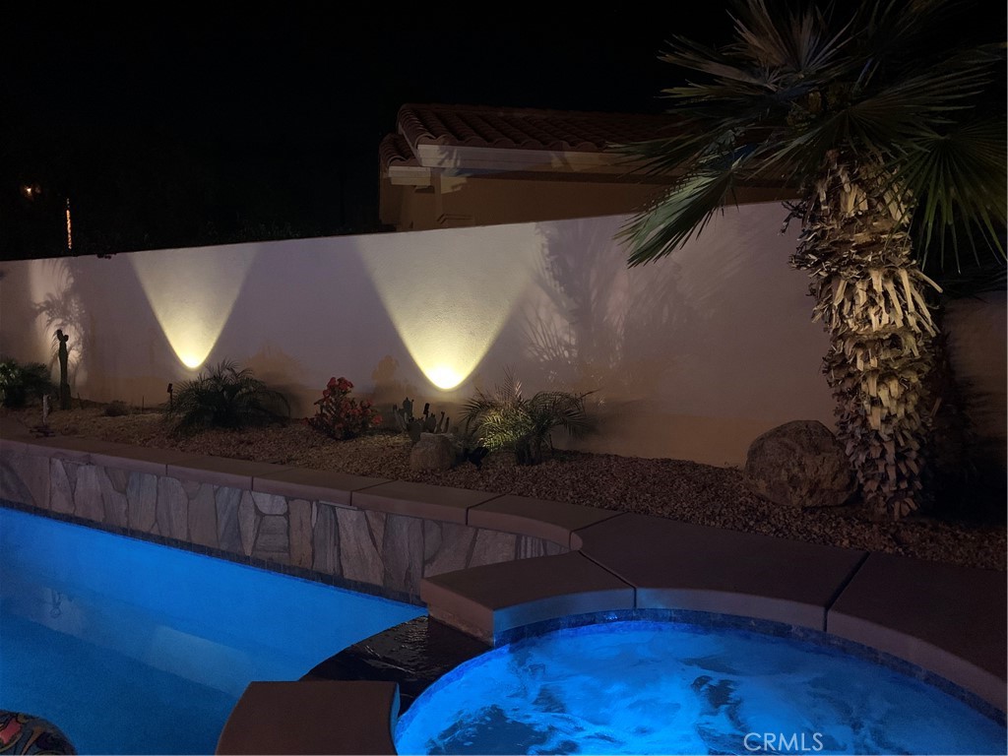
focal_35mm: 26
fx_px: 757
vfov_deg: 53.1
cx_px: 504
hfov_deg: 67.3
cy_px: 378
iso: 640
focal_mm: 4.25
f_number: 1.8
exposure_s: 1/17
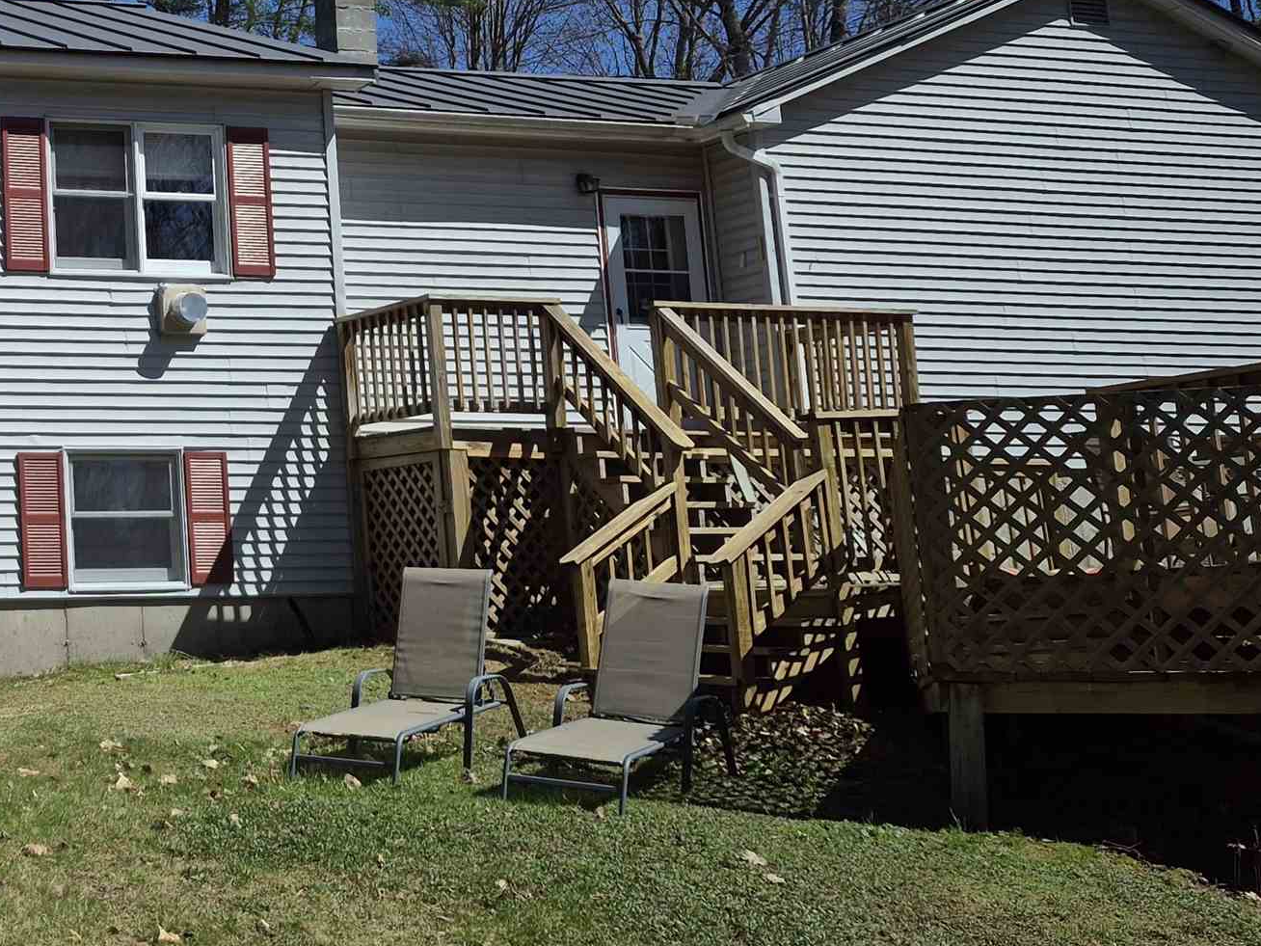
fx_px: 1967
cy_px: 267
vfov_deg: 26.8
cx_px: -163
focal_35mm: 54
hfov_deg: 31.2
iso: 25
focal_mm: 5.4
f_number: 1.8
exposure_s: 1/1900
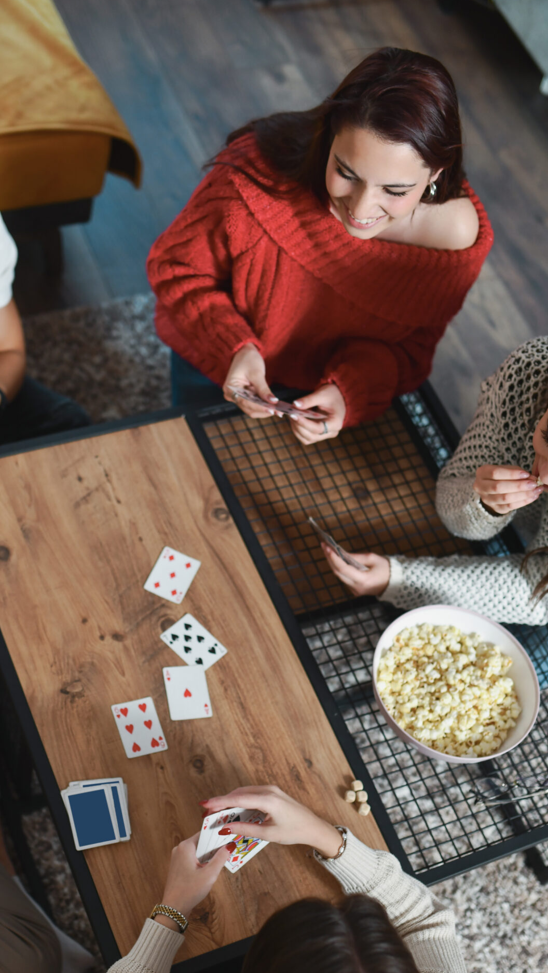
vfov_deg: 40.9
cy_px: 631
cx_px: 202
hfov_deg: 23.9
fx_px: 1291
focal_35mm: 50
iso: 400
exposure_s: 1/160
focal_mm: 35
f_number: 2
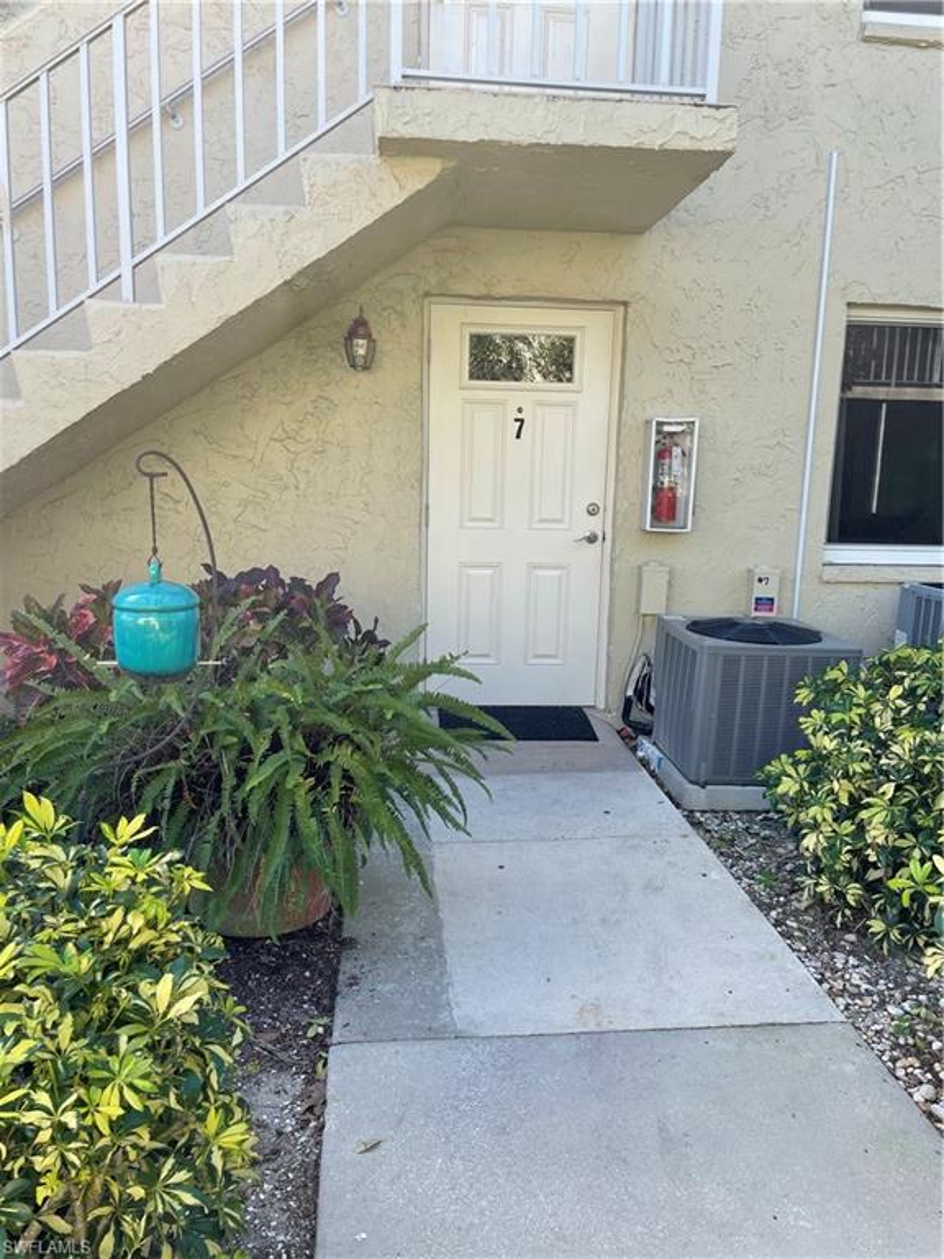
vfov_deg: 67.3
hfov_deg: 53.1
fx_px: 945
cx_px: 472
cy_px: 630
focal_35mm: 26
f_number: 1.6
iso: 32
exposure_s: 1/662
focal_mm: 4.2
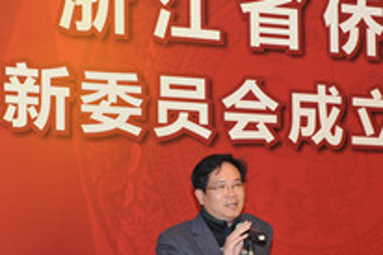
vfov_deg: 14.0
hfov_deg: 21.0
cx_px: 208
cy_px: 221
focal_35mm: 97
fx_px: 1031
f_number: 5
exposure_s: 1/60
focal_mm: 40
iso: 800
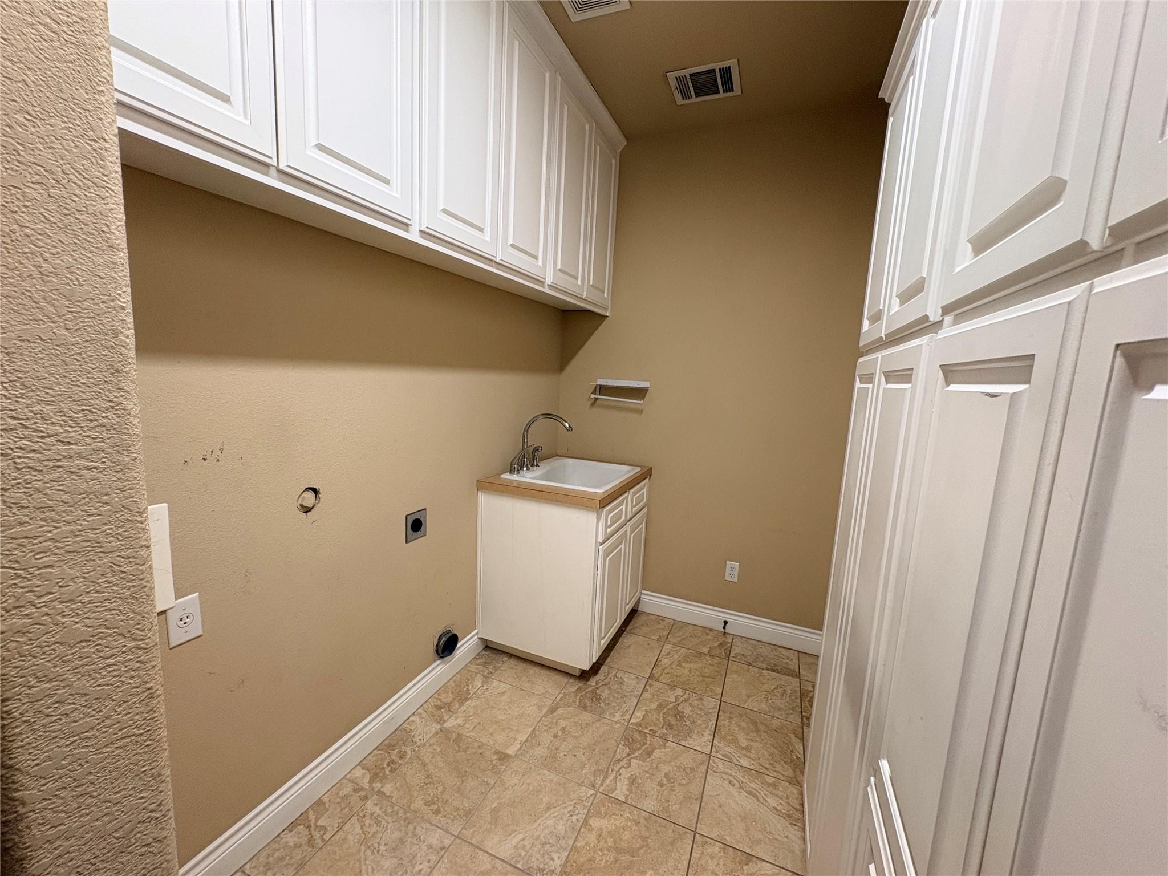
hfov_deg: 102.1
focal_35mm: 14
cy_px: 438
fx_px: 472
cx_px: 584
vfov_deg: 85.7
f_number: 2.2
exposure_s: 1/120
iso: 160
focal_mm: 2.22
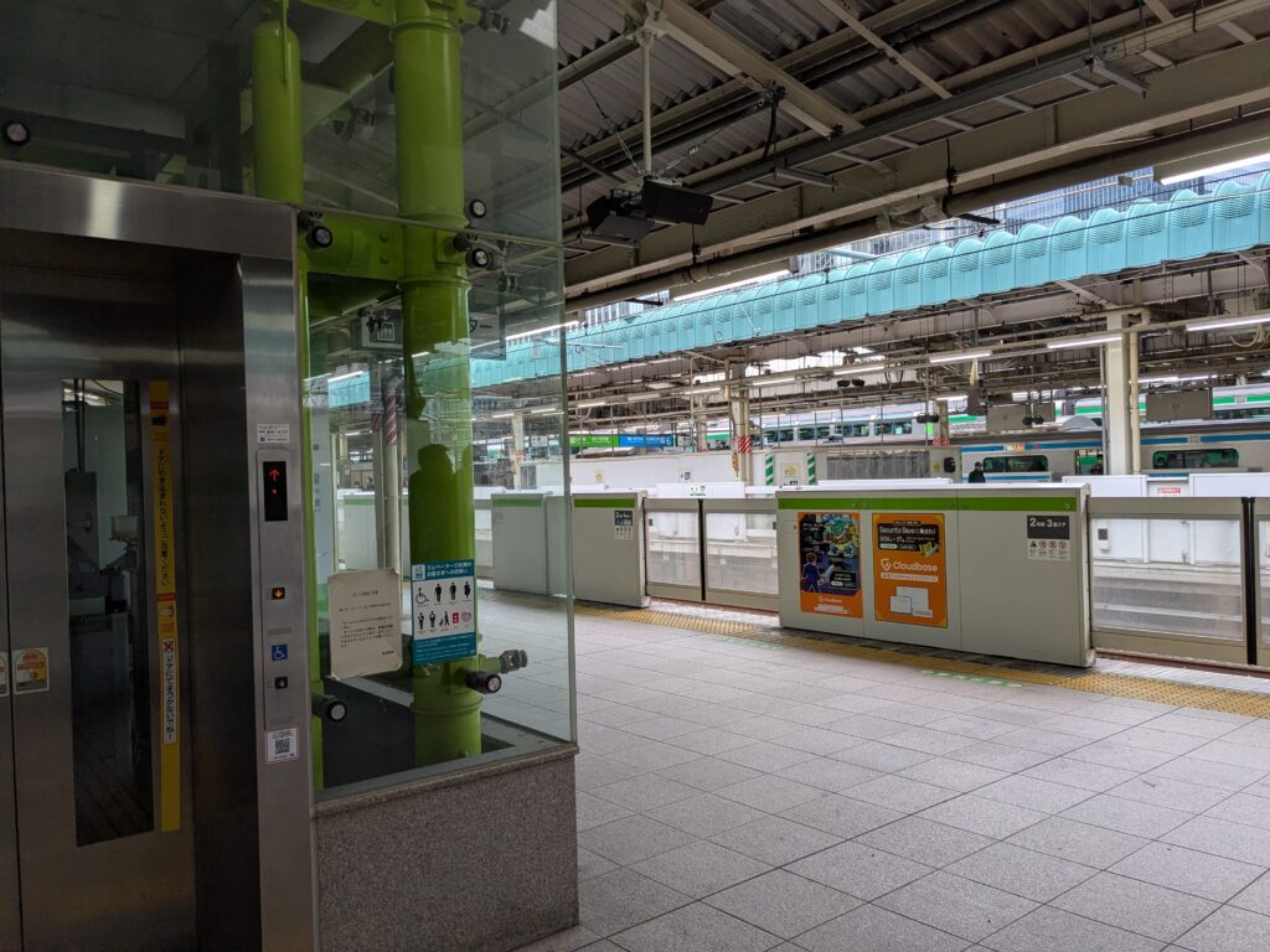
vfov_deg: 51.4
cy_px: 476
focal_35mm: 27
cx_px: 635
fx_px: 991
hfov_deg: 65.3
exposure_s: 1/263
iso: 48
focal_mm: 4.38
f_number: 1.73
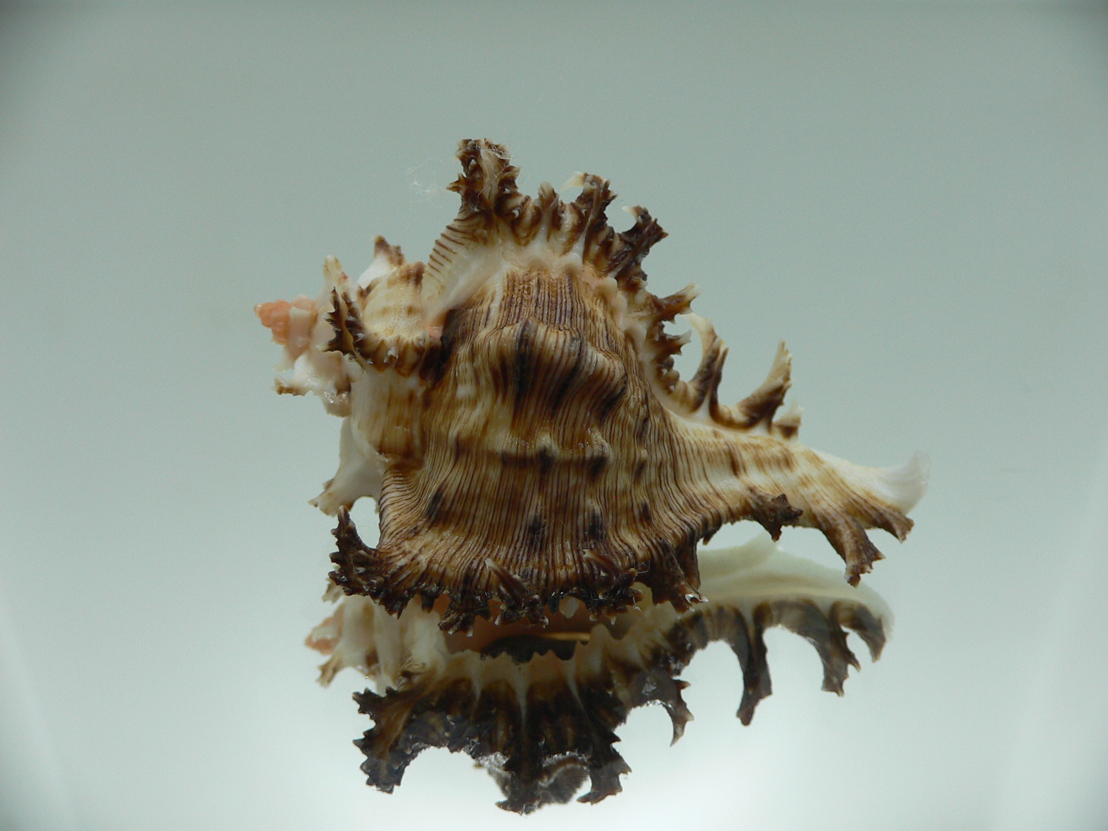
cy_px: 416
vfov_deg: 40.7
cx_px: 554
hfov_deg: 52.6
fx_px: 1120
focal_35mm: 35
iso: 80
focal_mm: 4.6
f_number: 2.8
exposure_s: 1/80
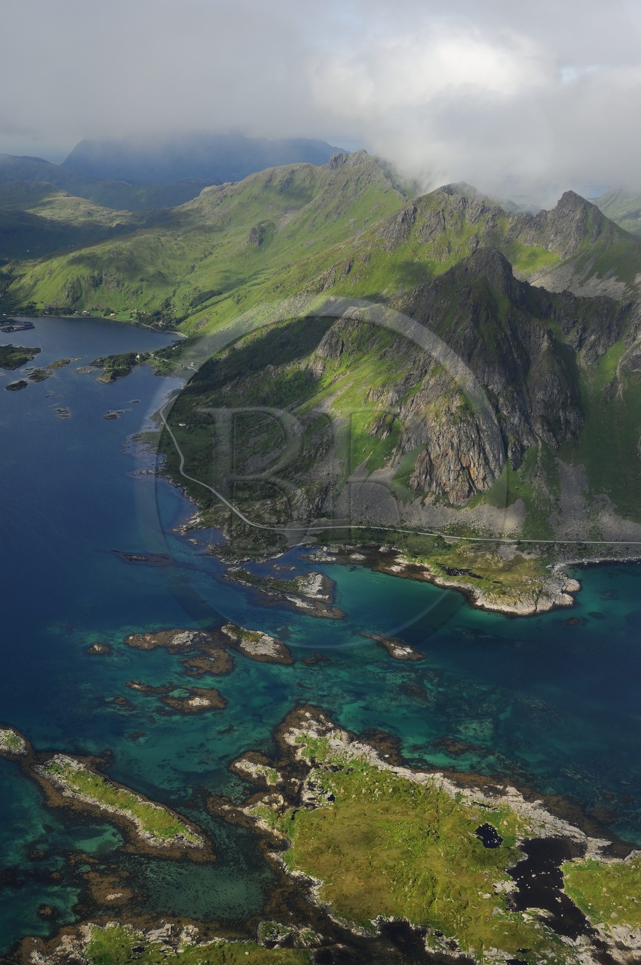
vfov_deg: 46.5
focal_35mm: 42
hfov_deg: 31.8
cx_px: 320
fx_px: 1125
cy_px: 482
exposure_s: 1/500
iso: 100
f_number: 5.6
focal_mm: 28
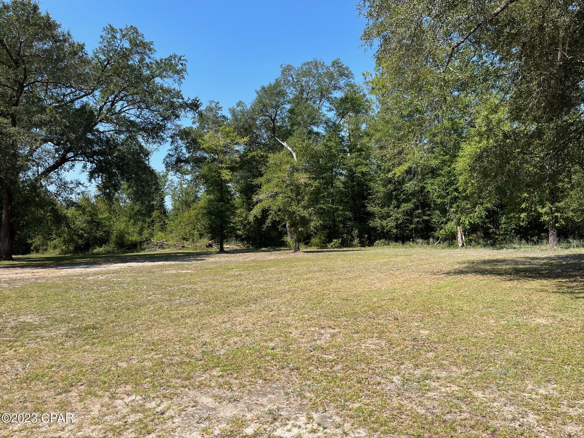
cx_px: 292
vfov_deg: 53.1
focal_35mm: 26
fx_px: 439
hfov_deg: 67.3
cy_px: 219
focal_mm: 5.1
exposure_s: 1/2101
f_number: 1.6
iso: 50
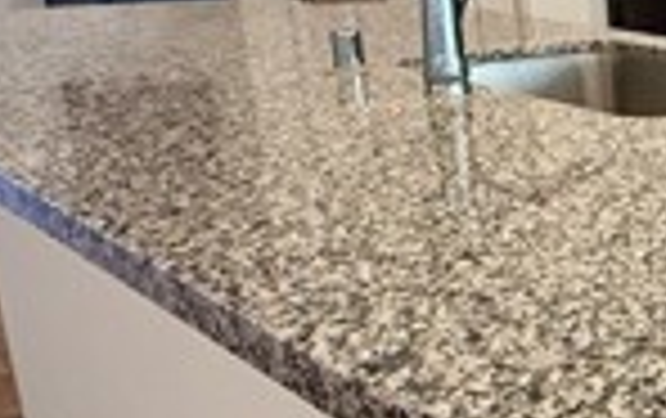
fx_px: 1163
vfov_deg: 20.4
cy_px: 189
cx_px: 1044
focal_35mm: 64
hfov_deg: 23.9
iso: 250
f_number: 2.2
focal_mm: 2.22
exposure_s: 1/120
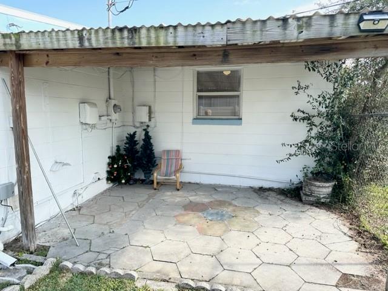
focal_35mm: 24
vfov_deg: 56.8
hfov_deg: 71.6
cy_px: 146
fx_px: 269
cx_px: 194
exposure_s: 1/927
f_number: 1.78
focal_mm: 6.86
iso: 80
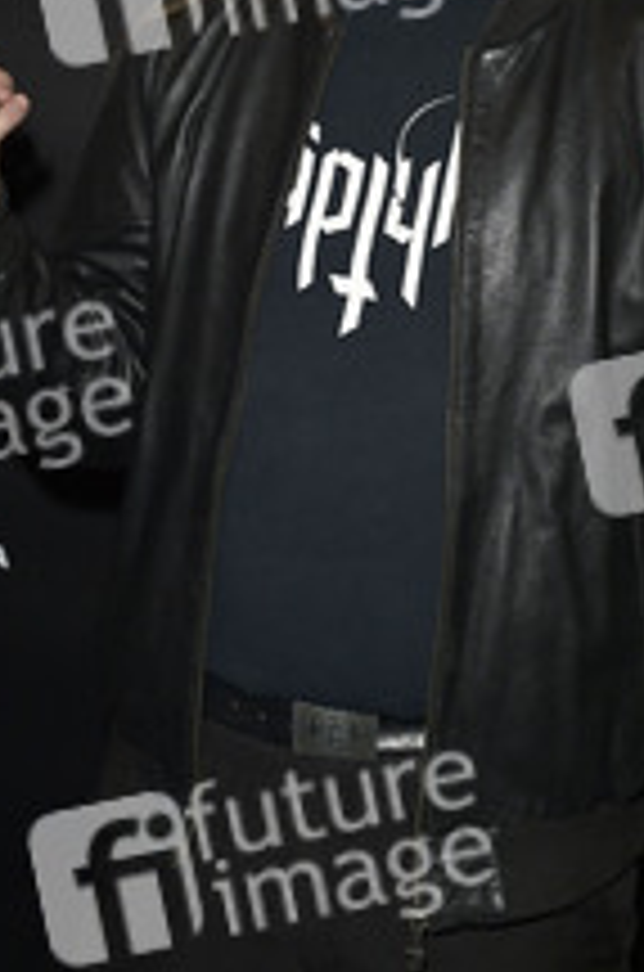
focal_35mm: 89
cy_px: 184
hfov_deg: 15.3
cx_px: 392
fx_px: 2400
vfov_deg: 22.6
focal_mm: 48
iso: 640
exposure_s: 1/200
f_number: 5
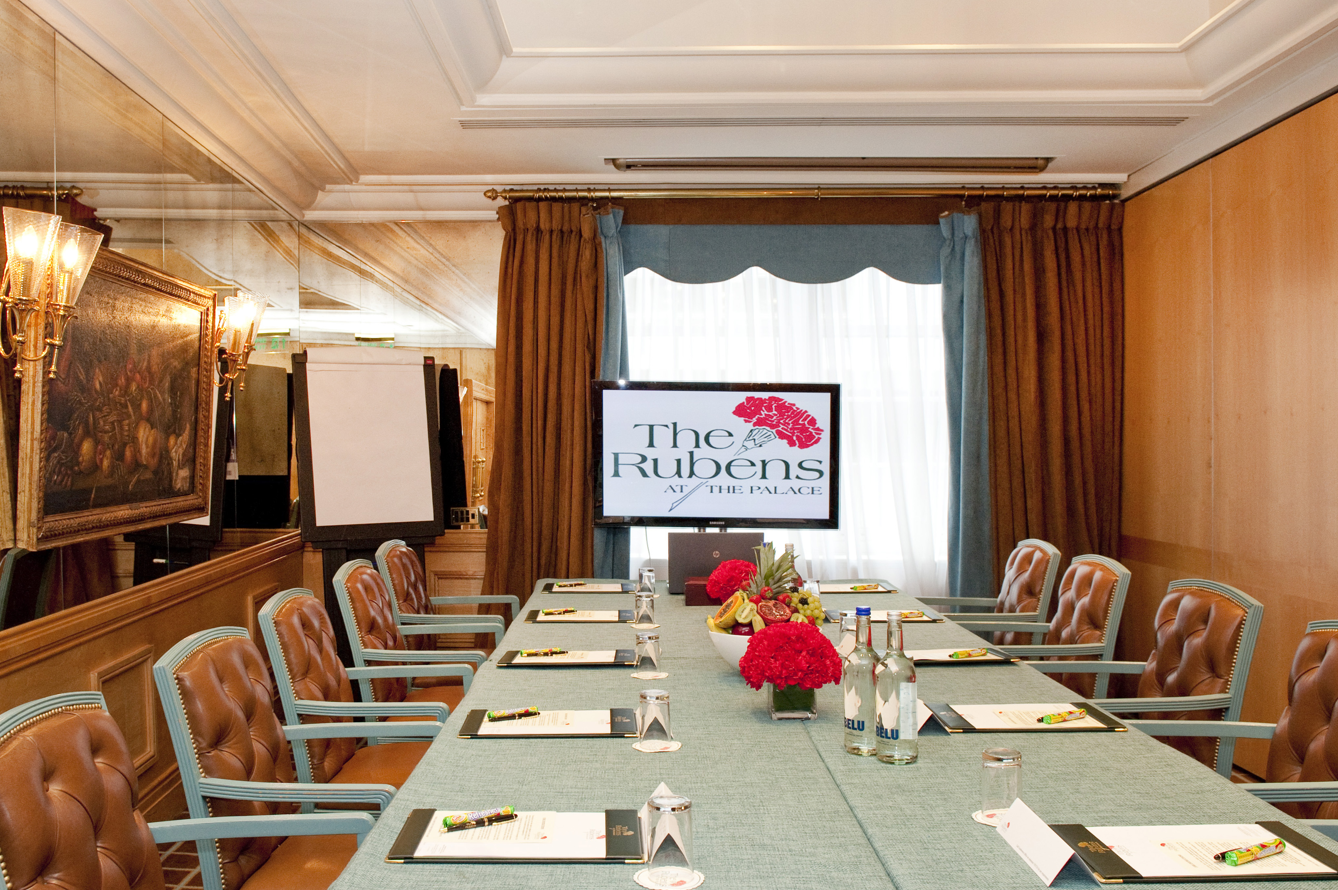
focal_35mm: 25
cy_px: 449
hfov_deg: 71.5
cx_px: 647
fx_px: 929
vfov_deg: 51.2
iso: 1250
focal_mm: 24
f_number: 7.1
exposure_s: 1/25
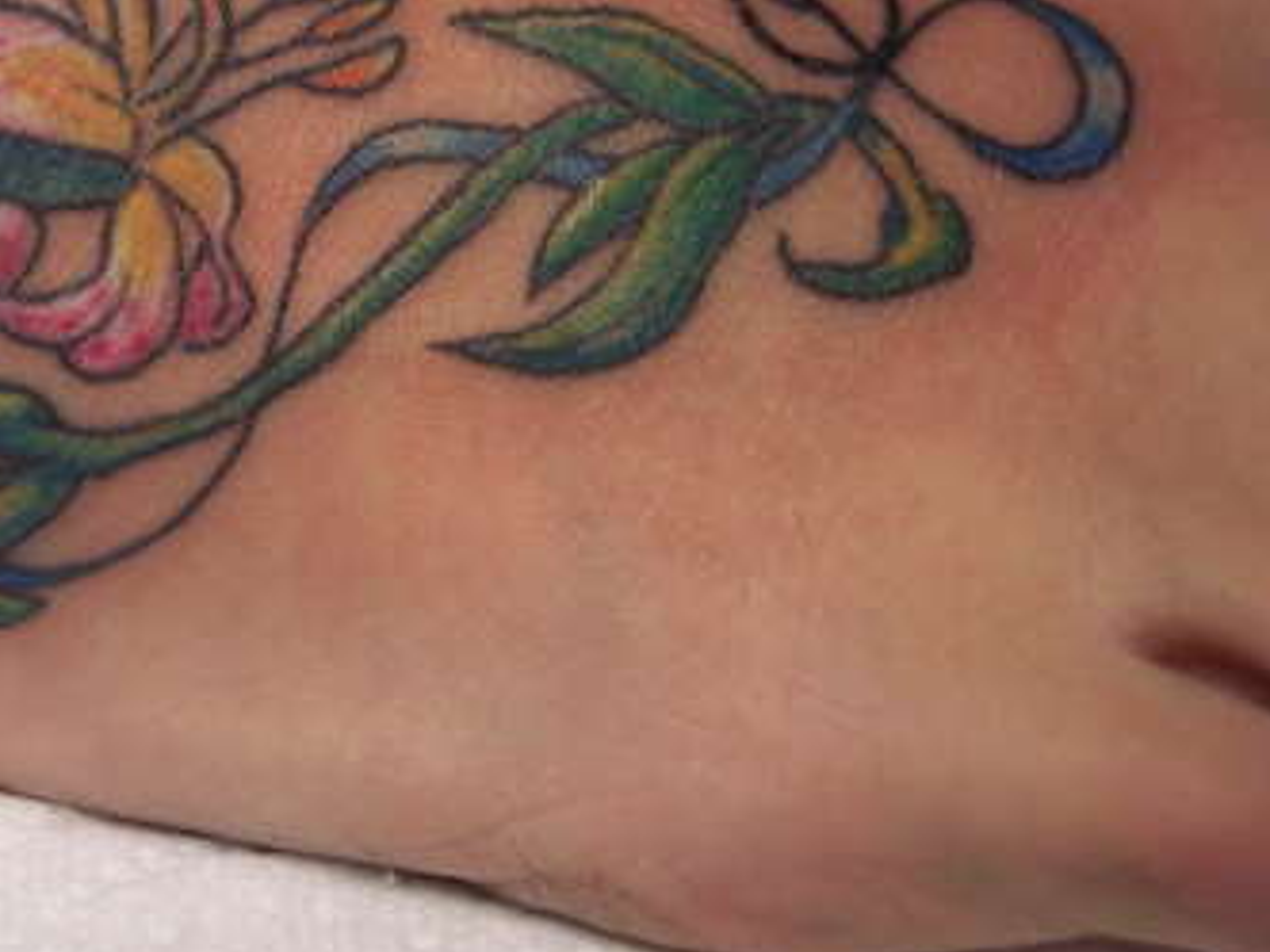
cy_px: 336
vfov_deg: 15.7
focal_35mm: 94
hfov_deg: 20.5
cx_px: 164
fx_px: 3449
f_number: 4
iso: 100
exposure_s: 1/45
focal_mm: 10.7
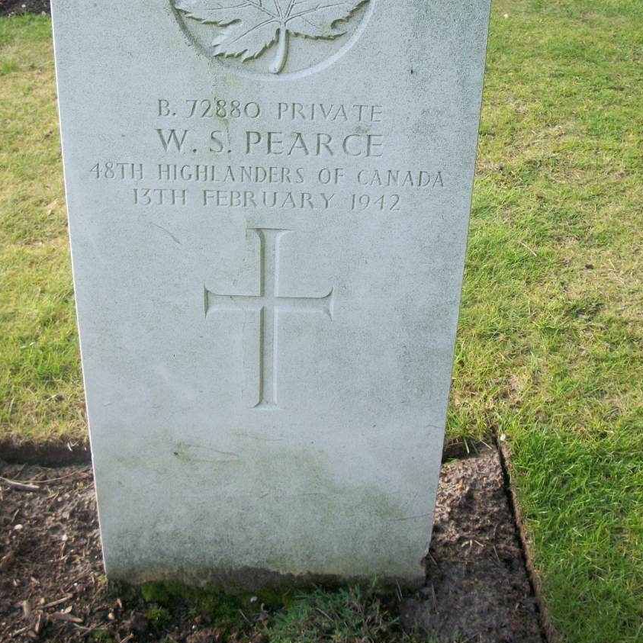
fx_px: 988
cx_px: 340
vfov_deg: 35.9
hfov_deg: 36.0
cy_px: 244
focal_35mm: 47
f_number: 3.1
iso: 80
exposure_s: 1/125
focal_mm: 6.3
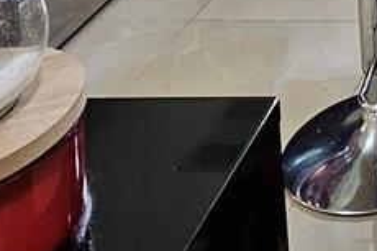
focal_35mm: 94
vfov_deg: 11.6
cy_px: -379
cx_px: 656
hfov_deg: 17.9
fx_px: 984
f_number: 2.2
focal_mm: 1.74
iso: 125
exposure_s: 1/60
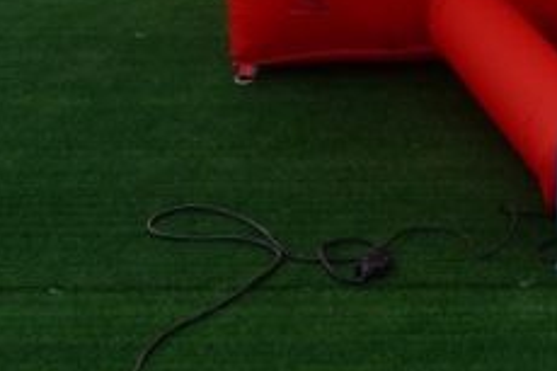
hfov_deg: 17.5
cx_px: 794
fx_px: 1654
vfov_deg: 11.3
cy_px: -409
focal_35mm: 107
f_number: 8
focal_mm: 16
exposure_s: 1/125
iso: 100
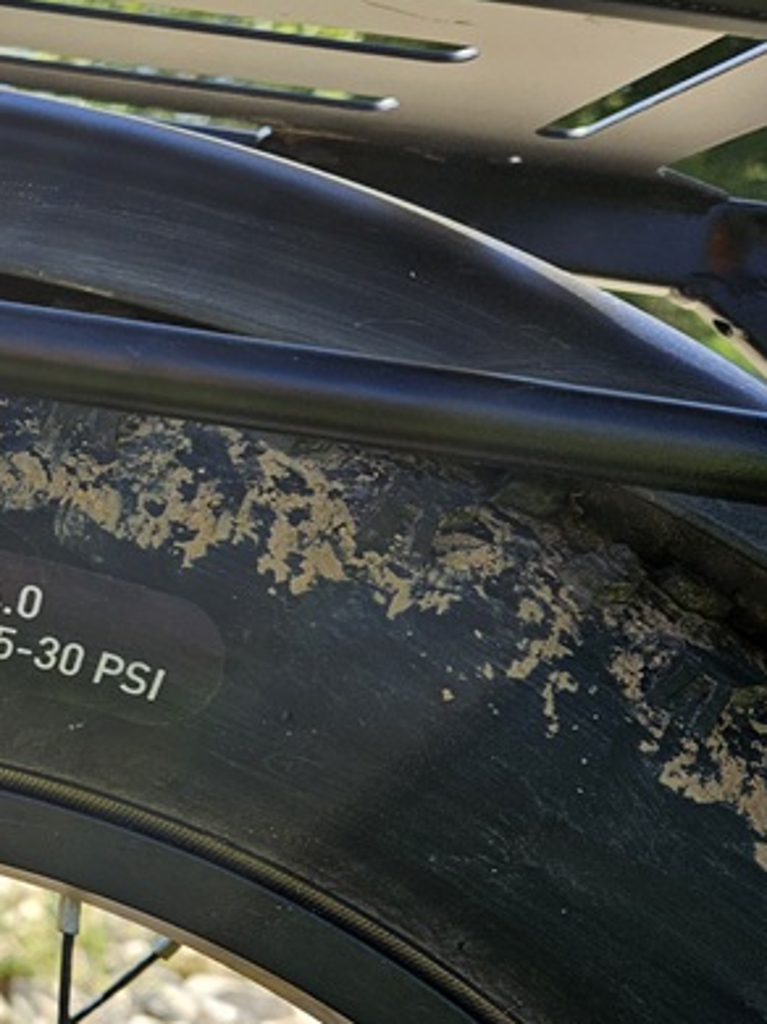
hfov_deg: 21.3
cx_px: -347
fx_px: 1745
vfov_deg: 32.6
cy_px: 599
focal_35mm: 59
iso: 25
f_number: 1.8
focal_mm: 5.4
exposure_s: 1/531
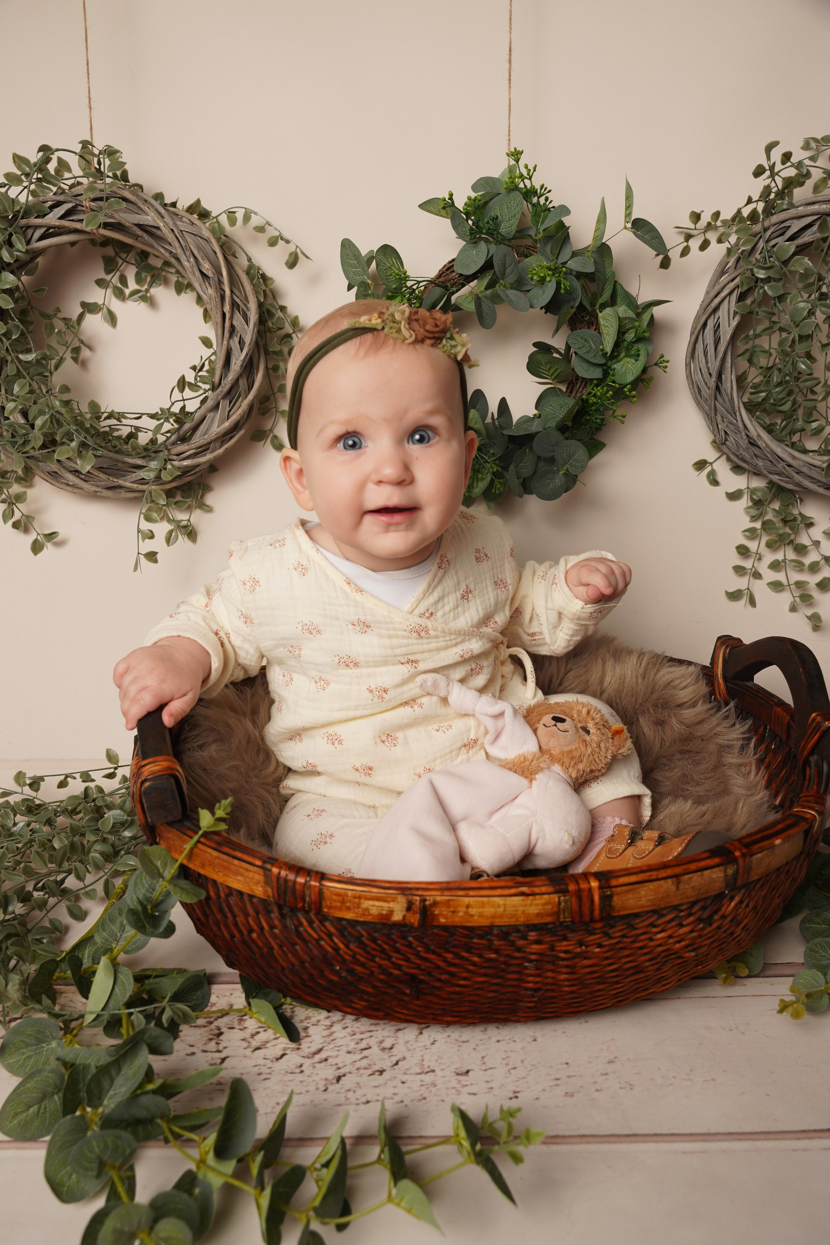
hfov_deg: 43.9
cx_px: 415
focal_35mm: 30
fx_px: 1030
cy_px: 622
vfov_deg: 62.3
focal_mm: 29.8
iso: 320
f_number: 6.3
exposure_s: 1/200
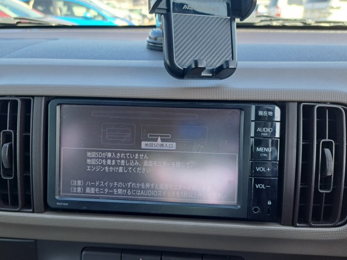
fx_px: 271
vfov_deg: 51.3
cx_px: 169
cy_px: 134
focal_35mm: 27
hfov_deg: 65.3
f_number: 1.8
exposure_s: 1/100
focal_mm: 5.23
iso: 50
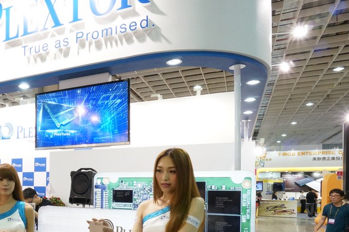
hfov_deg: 52.2
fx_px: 310
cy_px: 188
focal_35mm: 32
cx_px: 40
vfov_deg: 39.3
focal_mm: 10
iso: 1600
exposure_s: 1/25
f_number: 11
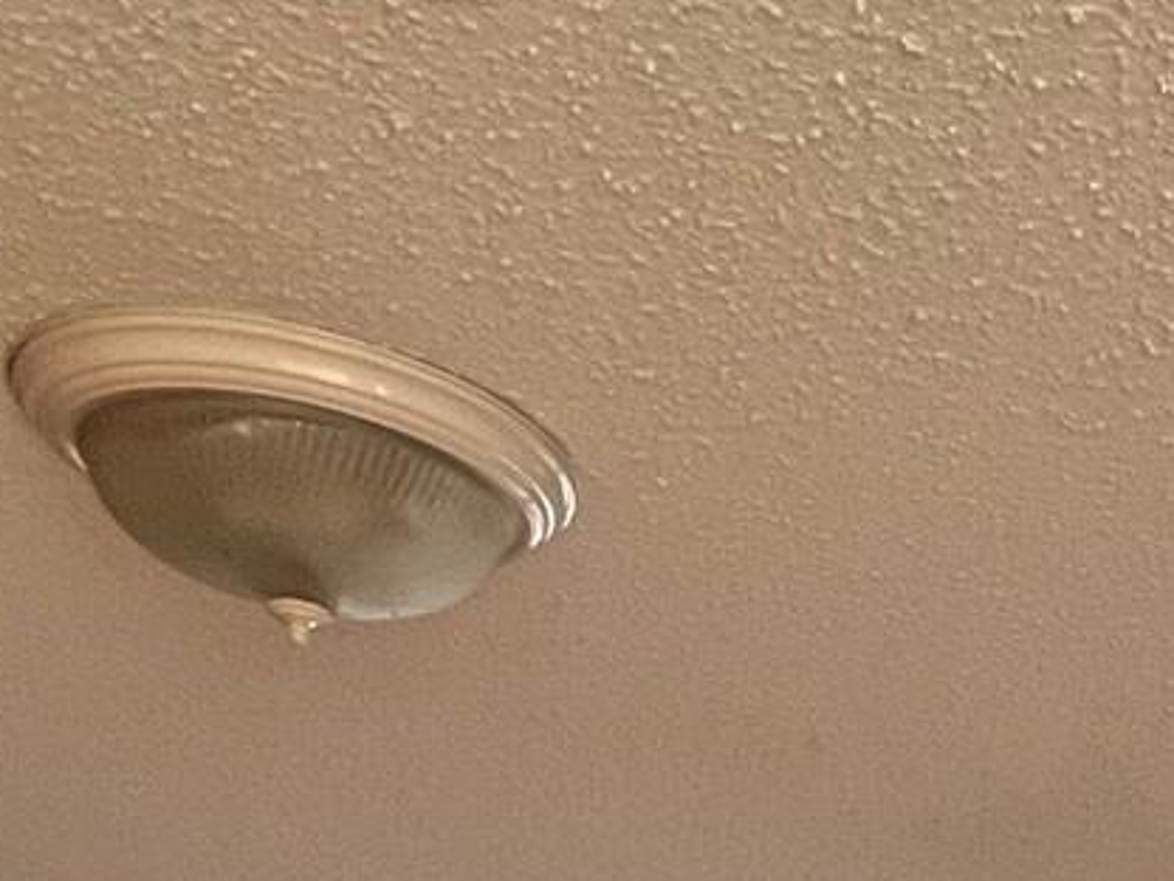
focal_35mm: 64
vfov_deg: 18.5
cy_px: 1539
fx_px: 2171
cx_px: 1403
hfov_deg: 26.9
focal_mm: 1.57
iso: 200
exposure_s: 1/60
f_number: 1.8
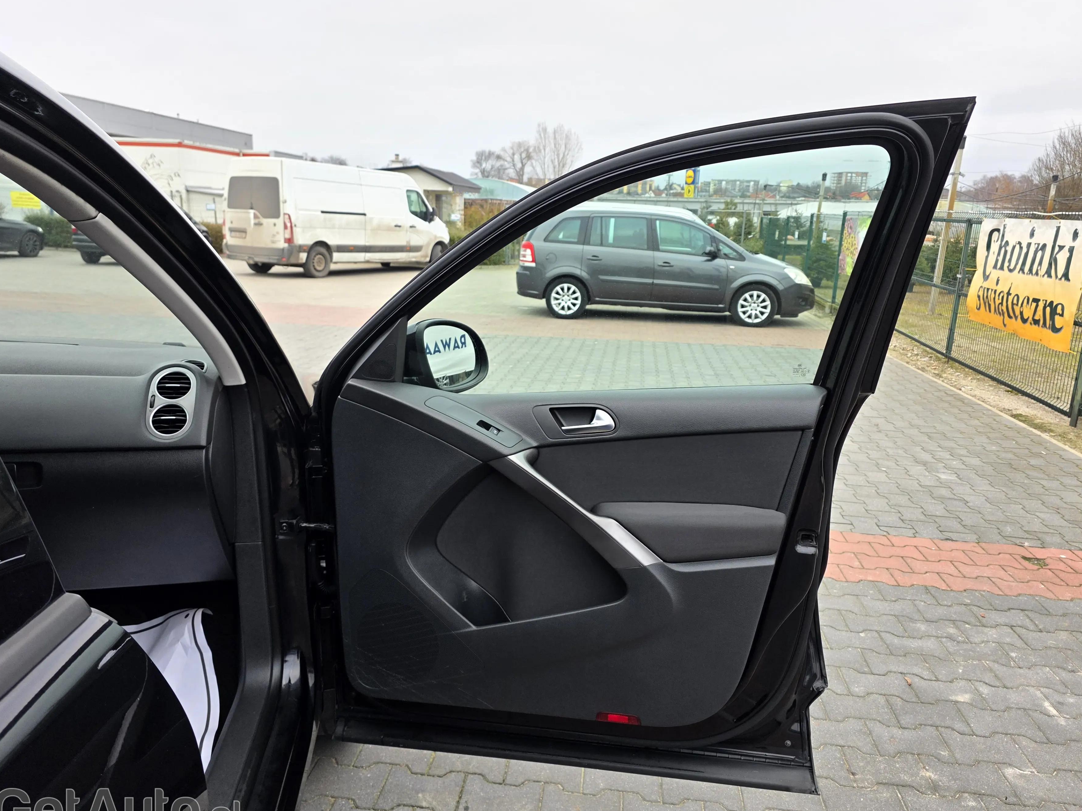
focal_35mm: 25
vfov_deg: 54.9
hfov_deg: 69.4
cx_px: 527
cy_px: 404
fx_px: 781
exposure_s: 1/180
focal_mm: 6.3
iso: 40
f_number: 1.7
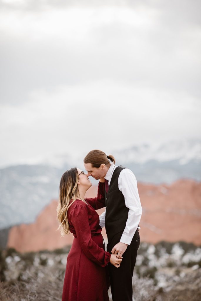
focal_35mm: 85
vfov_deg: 23.9
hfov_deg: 16.1
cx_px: 100
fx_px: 711
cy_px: 150
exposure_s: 1/1250
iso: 200
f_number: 1.8
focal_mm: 85
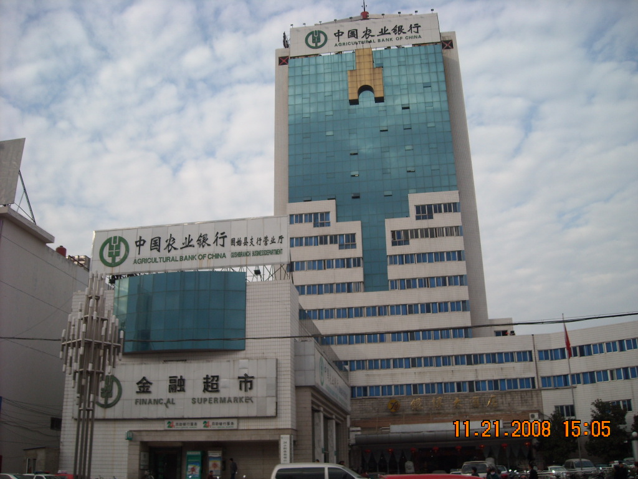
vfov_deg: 40.7
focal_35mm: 35
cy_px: 240
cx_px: 319
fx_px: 645
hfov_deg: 52.6
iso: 64
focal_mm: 5.7
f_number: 5.6
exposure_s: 1/209
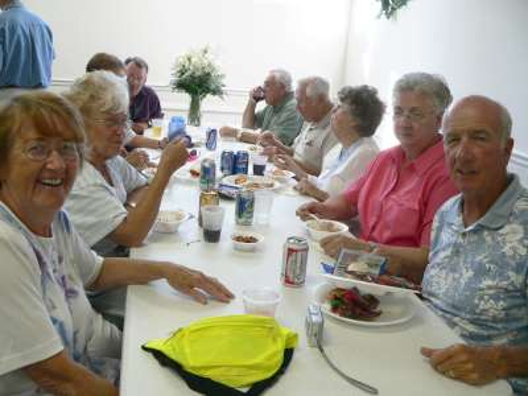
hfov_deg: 51.4
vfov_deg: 39.7
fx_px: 549
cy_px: 198
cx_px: 264
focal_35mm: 36
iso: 200
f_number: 2.8
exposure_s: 1/60
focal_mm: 6
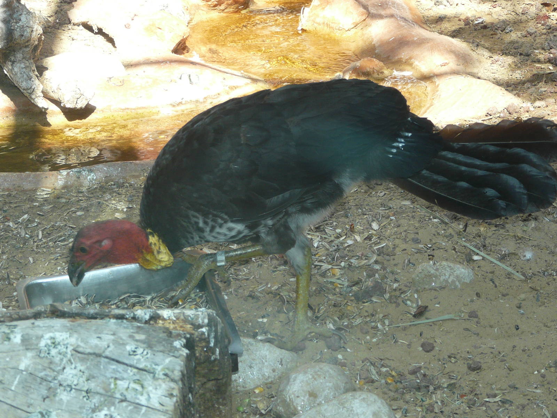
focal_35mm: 111
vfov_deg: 13.3
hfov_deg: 17.7
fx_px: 1786
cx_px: 278
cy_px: 209
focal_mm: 14.3
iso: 100
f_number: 3.6
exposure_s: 1/125
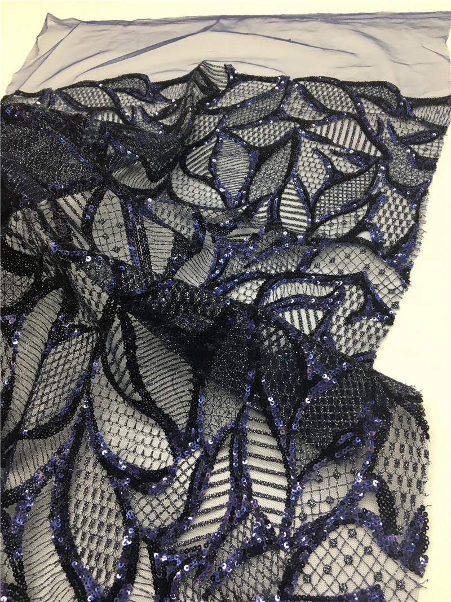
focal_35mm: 29
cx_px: 226
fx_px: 504
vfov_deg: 61.6
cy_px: 301
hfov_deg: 48.2
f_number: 2.2
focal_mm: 4.15
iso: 25
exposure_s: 1/33
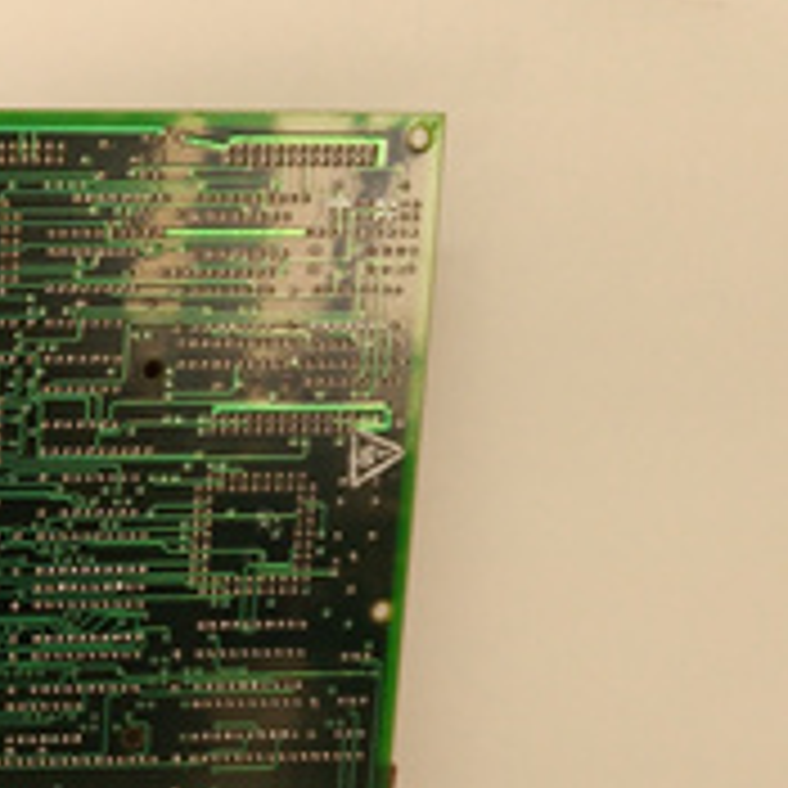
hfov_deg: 22.5
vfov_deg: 25.1
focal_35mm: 68
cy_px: 588
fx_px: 1751
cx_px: -248
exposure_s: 1/33
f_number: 2
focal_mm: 3.79
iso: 157
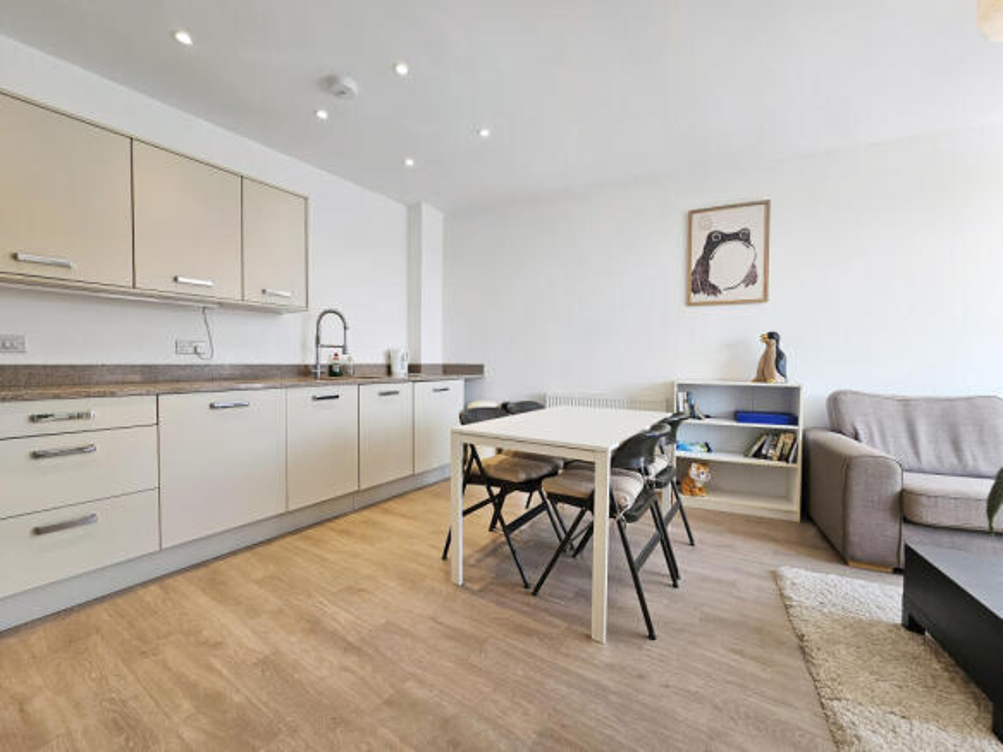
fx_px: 377
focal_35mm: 13
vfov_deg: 89.9
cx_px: 502
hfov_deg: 106.2
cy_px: 376
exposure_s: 1/100
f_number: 2.2
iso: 50
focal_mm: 2.2
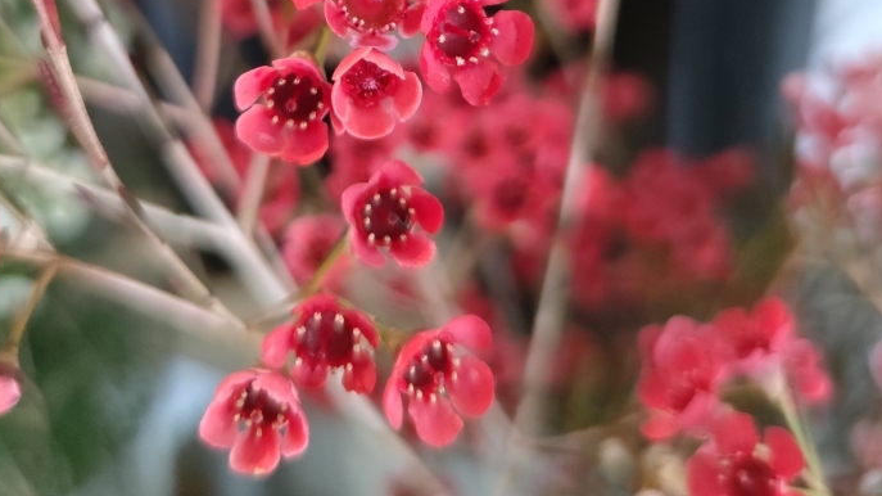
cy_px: -49
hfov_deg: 51.5
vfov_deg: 27.8
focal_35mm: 39
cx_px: 395
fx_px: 912
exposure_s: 1/50
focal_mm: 6.72
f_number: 1.69
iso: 1054
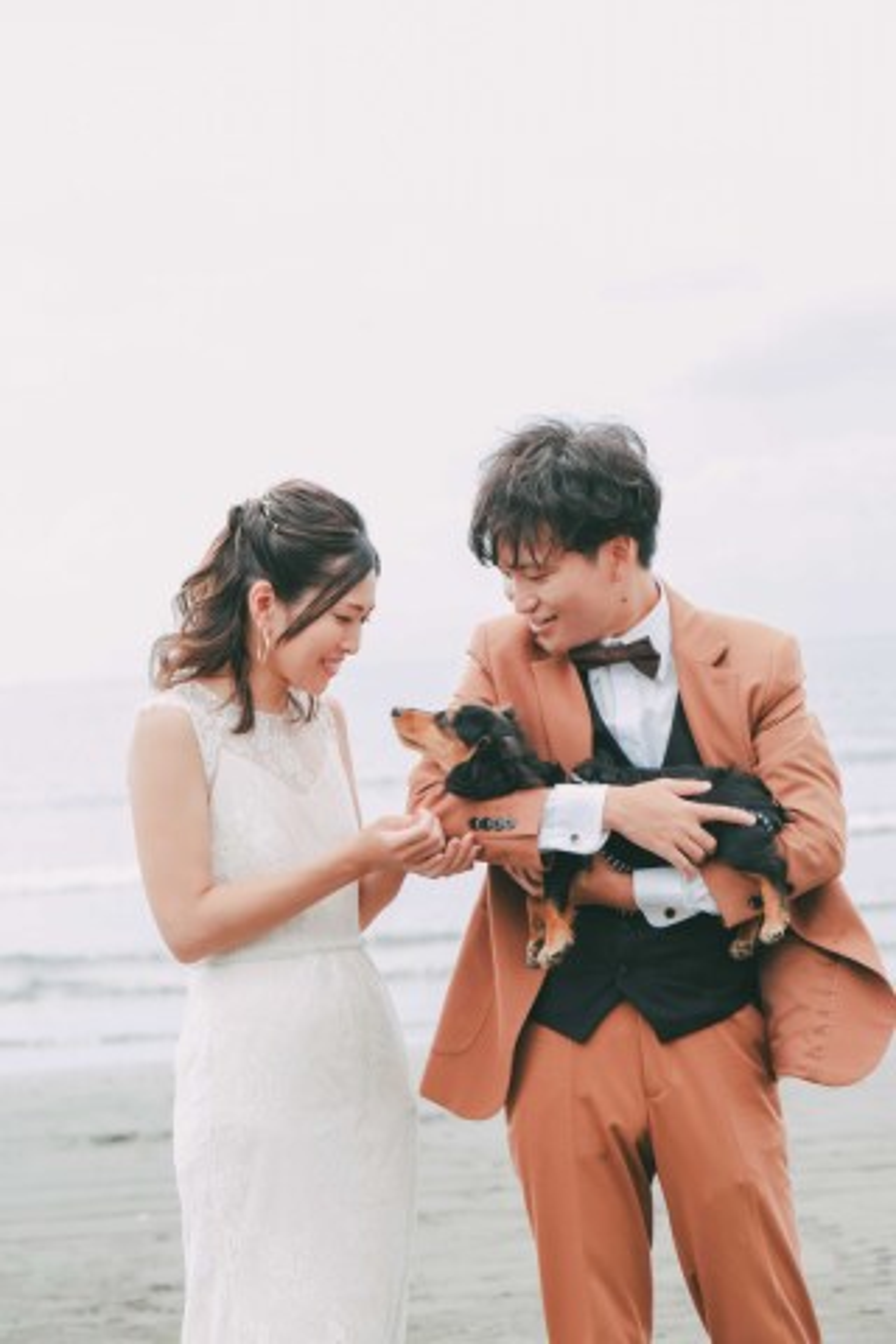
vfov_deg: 19.8
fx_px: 3845
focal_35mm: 103
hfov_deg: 13.3
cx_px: 448
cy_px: 672
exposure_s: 1/500
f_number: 4.5
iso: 160
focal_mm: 68.7
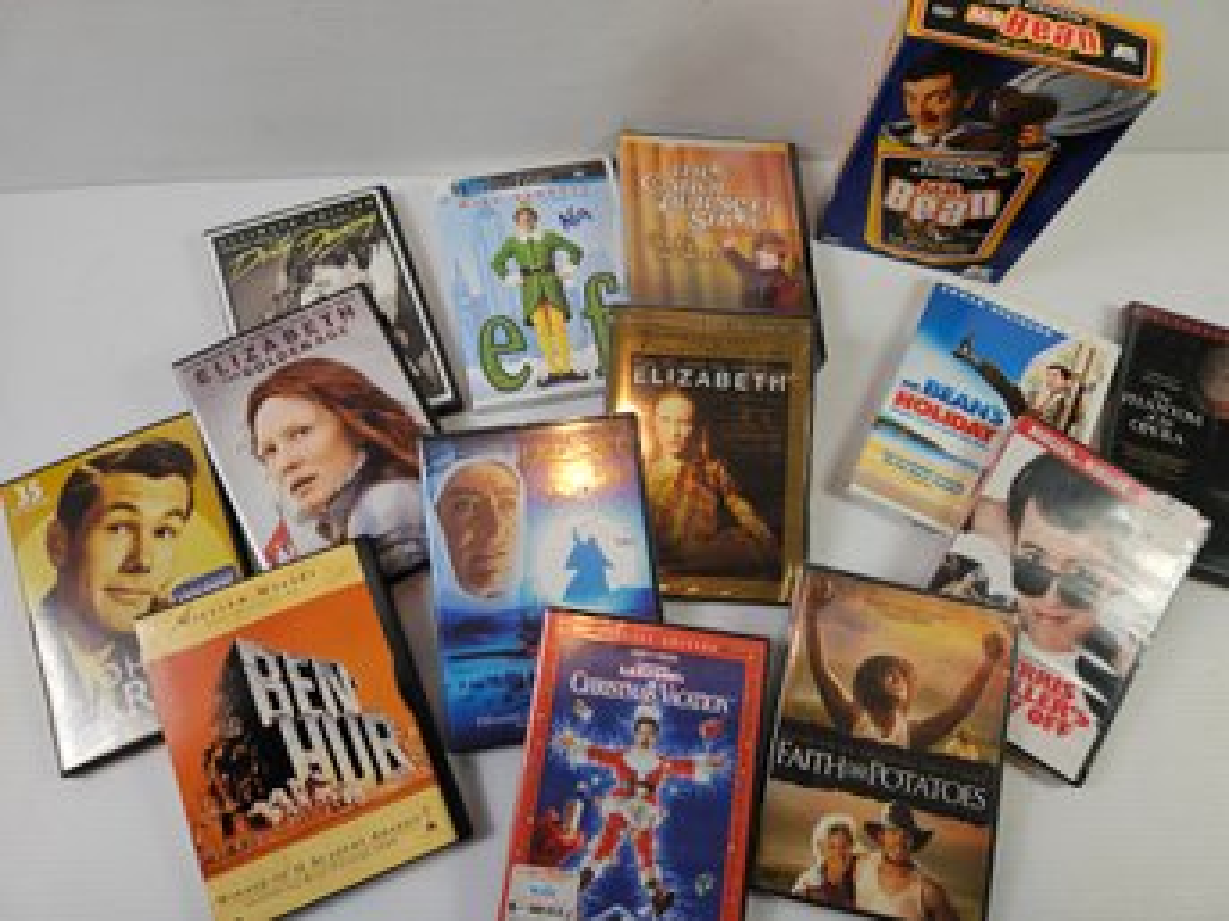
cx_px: 614
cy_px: 460
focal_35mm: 23
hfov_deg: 73.9
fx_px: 816
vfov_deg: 58.8
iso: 80
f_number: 1.8
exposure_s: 1/120
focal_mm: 5.4
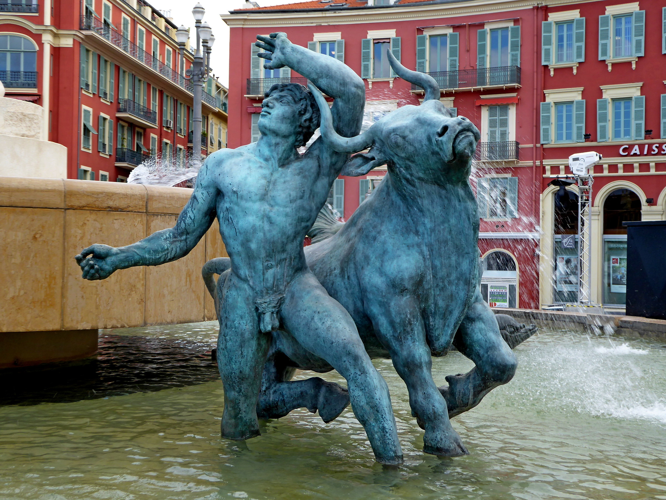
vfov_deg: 30.9
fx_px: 904
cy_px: 250
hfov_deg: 40.4
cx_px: 333
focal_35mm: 47
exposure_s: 1/100
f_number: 4
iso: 80
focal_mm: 8.4
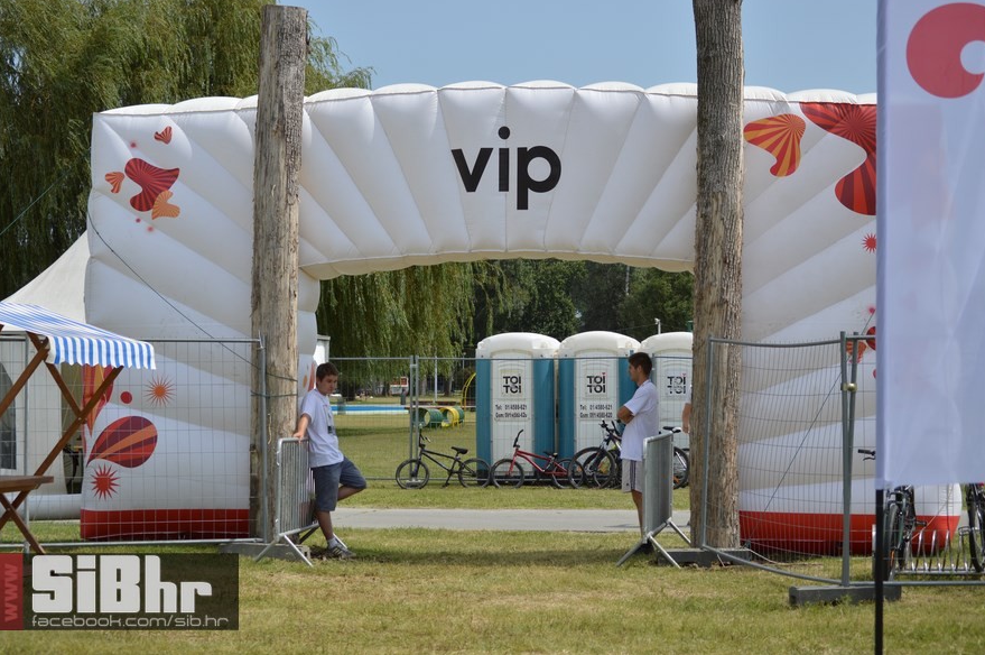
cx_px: 502
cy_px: 322
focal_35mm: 85
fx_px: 2310
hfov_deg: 24.1
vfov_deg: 16.1
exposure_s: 1/800
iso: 100
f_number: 5.6
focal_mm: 55
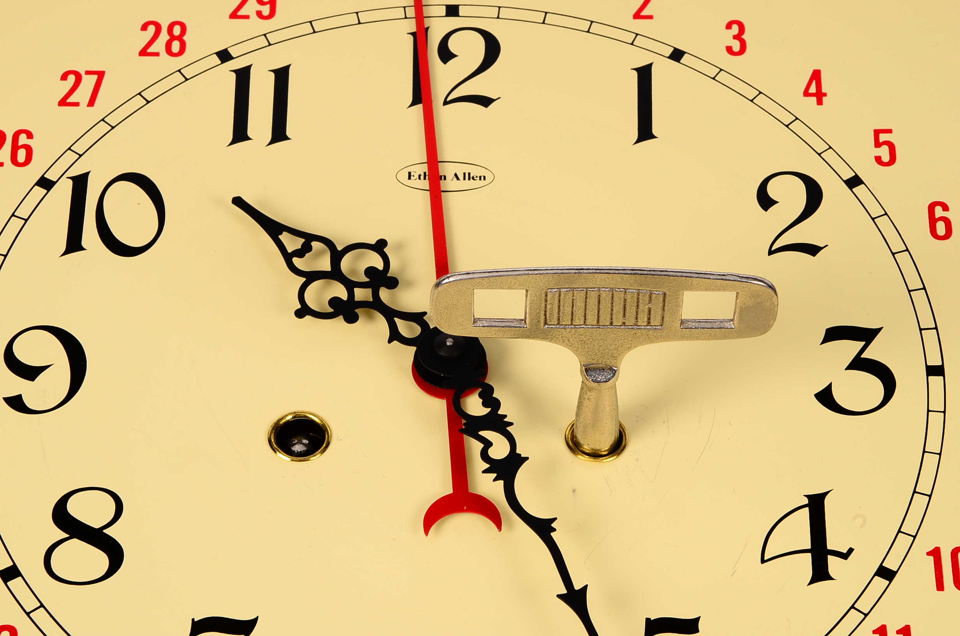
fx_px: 4191
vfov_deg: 8.7
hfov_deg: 13.1
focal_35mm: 158
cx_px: 480
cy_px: 318
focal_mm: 105
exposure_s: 1/160
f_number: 18
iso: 100
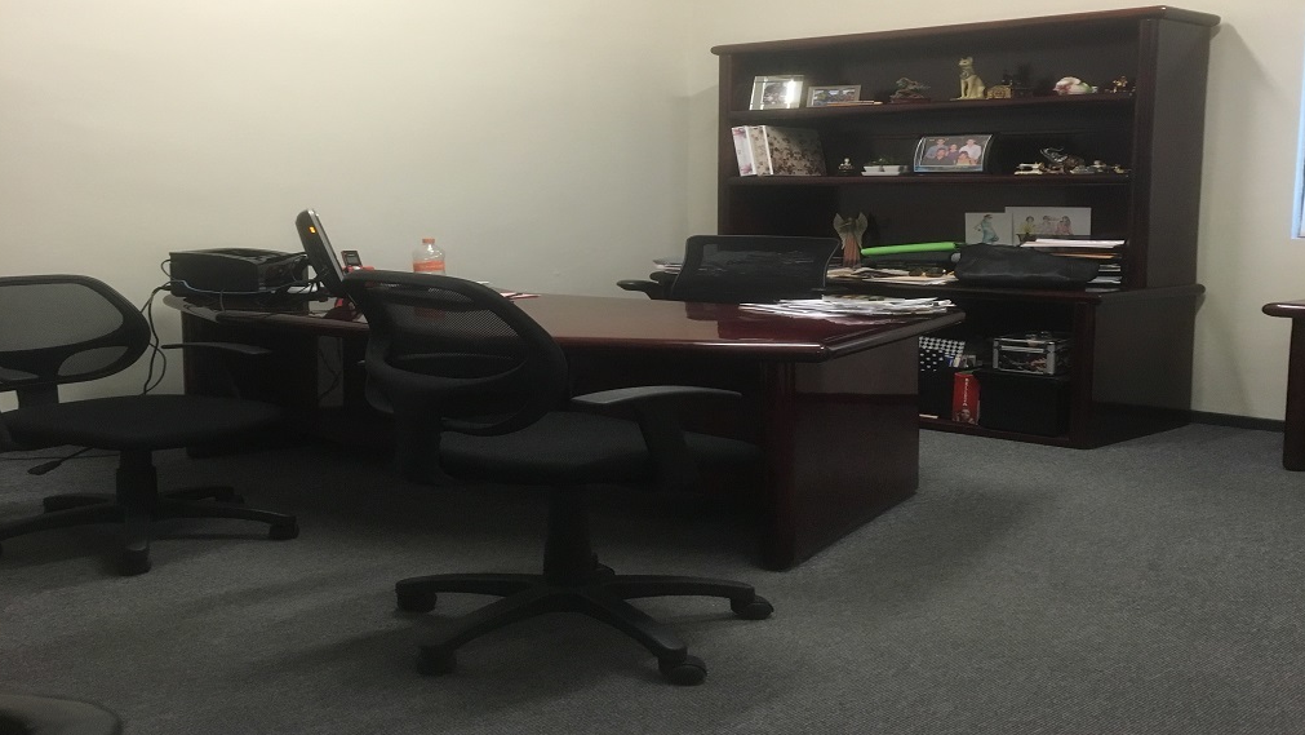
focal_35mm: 32
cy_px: 266
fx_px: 1107
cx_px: 652
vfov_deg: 36.4
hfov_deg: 61.0
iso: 125
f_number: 2.2
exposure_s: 1/30
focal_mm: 4.15
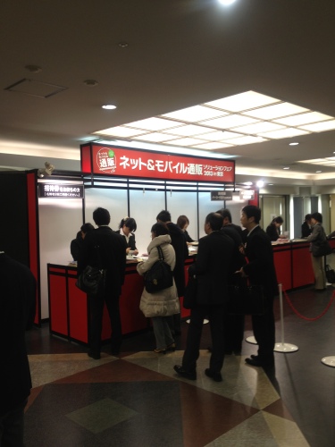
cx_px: 168
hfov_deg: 40.7
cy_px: 224
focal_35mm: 35
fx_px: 452
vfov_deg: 52.6
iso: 50
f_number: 2.4
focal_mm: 4.28
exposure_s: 1/30
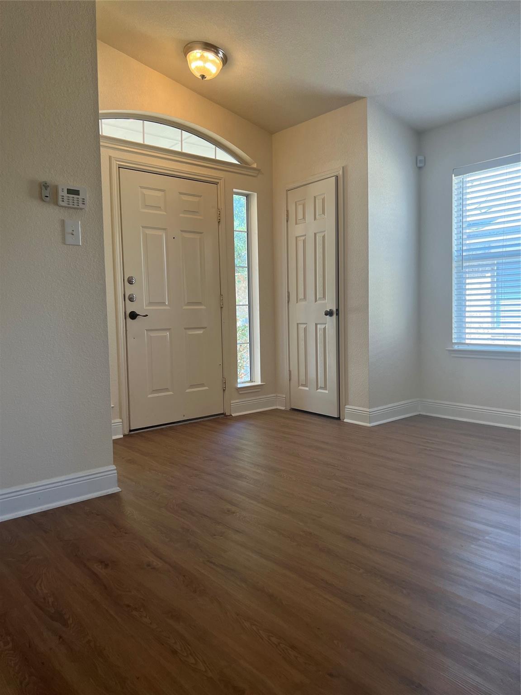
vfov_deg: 67.3
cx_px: 260
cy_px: 348
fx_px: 522
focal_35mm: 26
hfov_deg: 53.1
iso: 125
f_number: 1.5
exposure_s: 1/120
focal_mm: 5.7
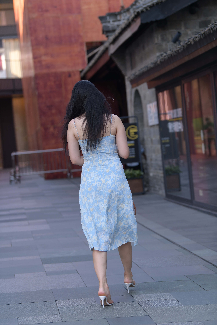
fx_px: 922
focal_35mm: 102
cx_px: 108
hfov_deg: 13.4
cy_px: 162
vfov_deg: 20.0
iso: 400
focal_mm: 102
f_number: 3.5
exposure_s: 1/640
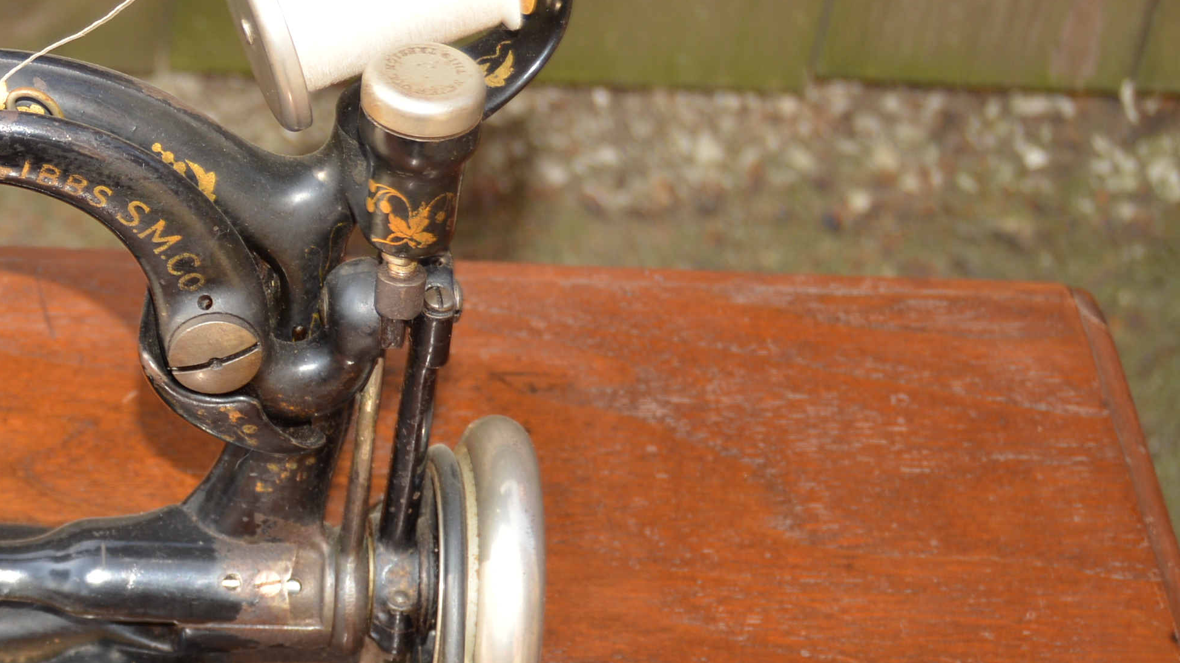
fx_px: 3980
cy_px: 484
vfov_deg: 9.5
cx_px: -133
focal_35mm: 127
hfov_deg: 16.3
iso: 100
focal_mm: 35
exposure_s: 1/60
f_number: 4.5
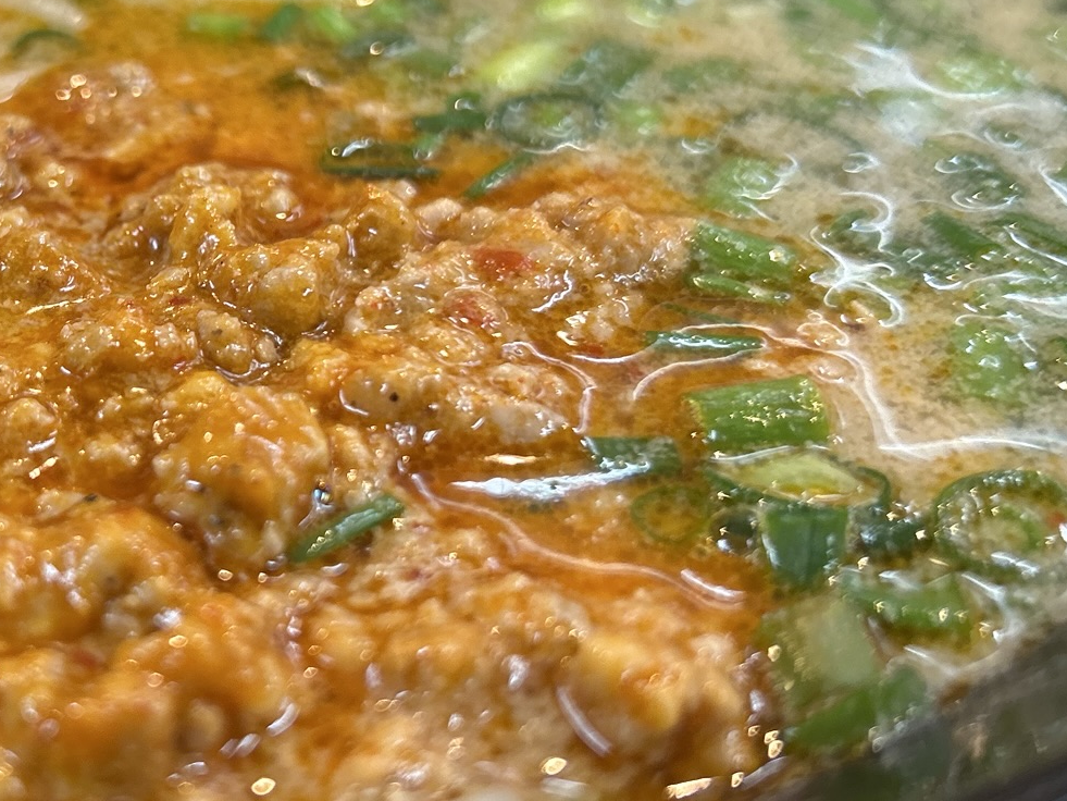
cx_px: 125
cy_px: 294
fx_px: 1634
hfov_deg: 34.3
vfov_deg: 27.4
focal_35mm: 53
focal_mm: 5.7
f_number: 1.5
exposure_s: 1/60
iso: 125
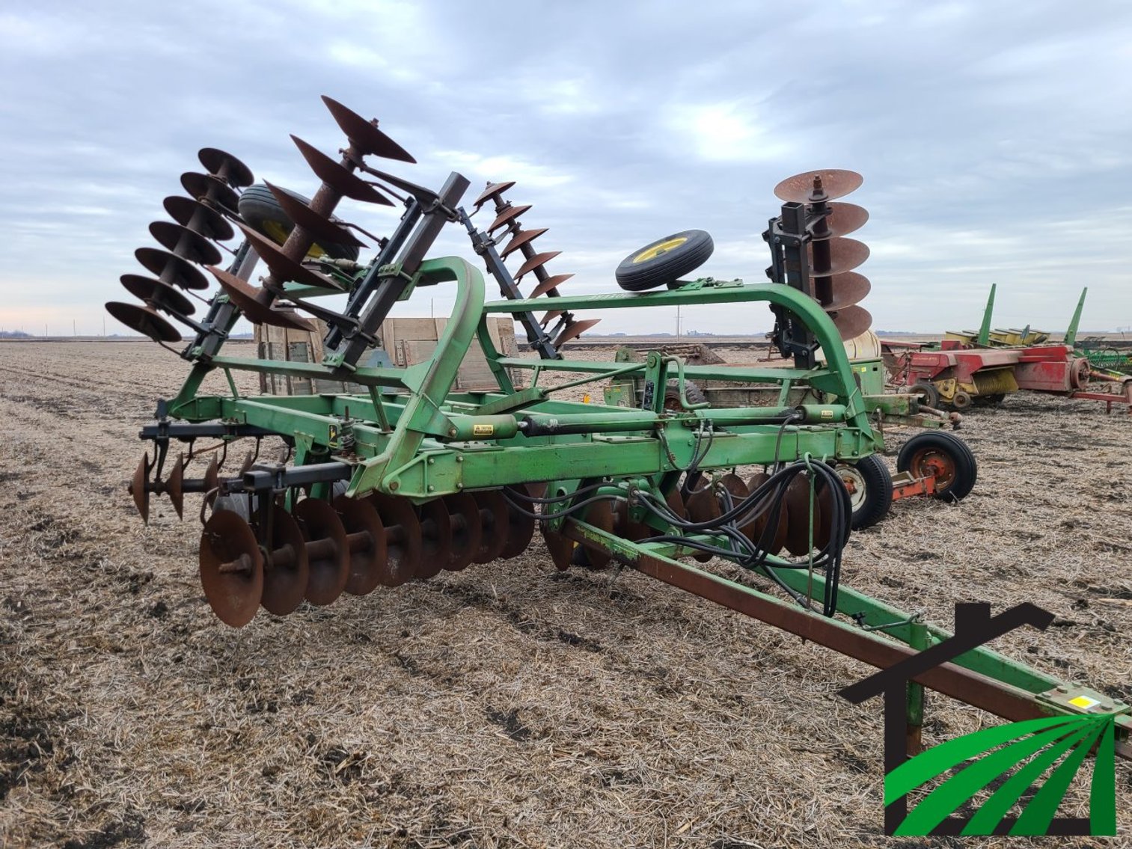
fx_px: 850
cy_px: 424
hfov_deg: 67.3
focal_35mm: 26
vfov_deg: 53.1
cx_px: 566
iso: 40
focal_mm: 5.4
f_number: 1.8
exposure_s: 1/256
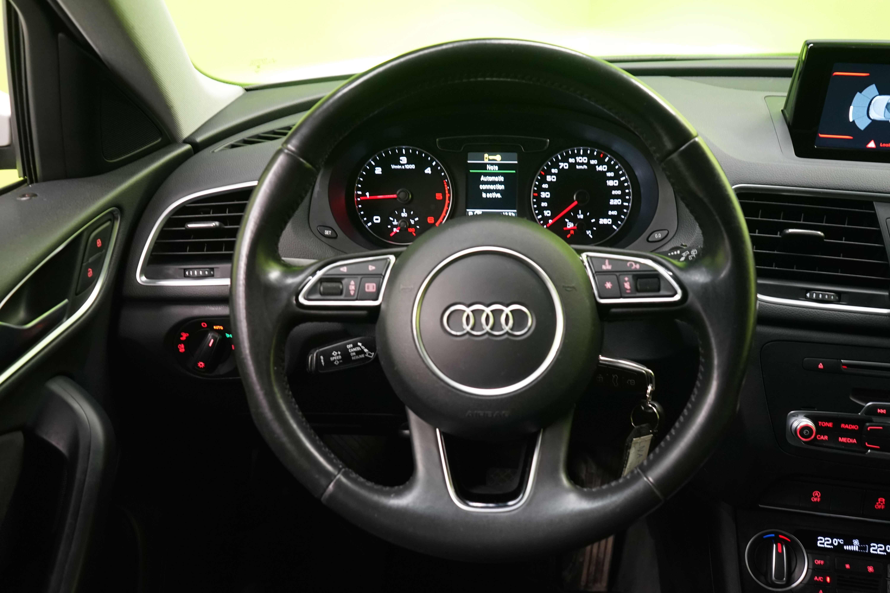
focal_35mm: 29
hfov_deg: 63.7
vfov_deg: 45.0
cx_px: 445
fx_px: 717
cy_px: 296
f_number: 5.6
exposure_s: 1/6
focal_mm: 29
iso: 1600
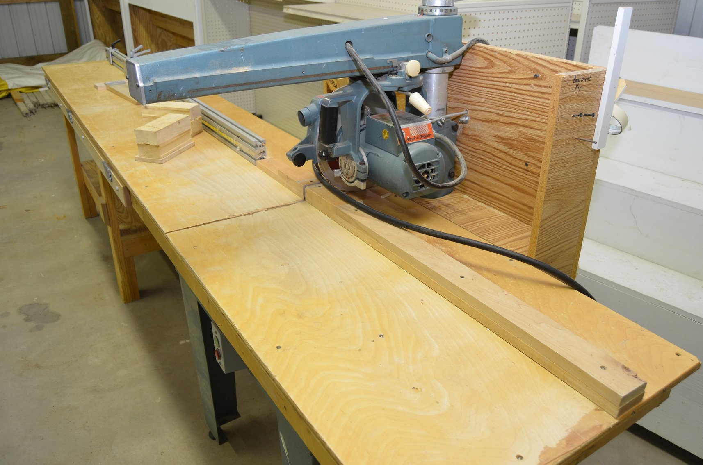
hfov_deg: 64.7
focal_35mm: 28
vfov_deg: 45.5
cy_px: 232
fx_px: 555
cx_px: 352
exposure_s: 1/60
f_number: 4
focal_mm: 19
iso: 500
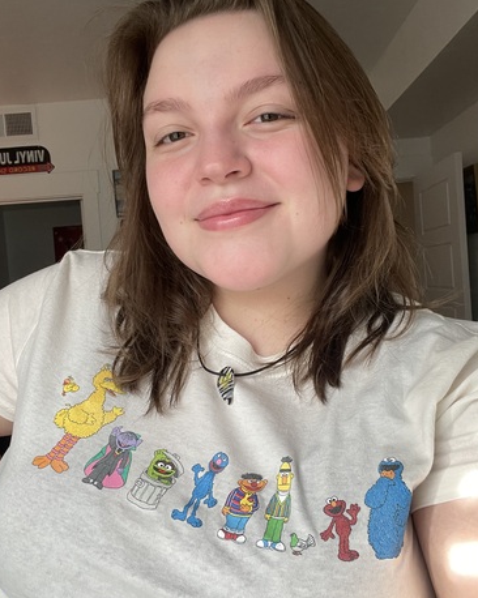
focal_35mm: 32
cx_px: 236
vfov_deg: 55.7
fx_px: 566
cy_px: 290
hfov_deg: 45.8
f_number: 2.2
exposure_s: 1/66
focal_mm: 2.71
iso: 100
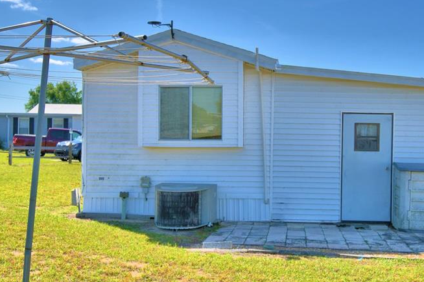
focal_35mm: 47
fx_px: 553
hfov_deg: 41.4
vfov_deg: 28.6
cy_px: 137
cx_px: 284
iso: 100
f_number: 5.6
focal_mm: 20
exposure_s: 1/1000
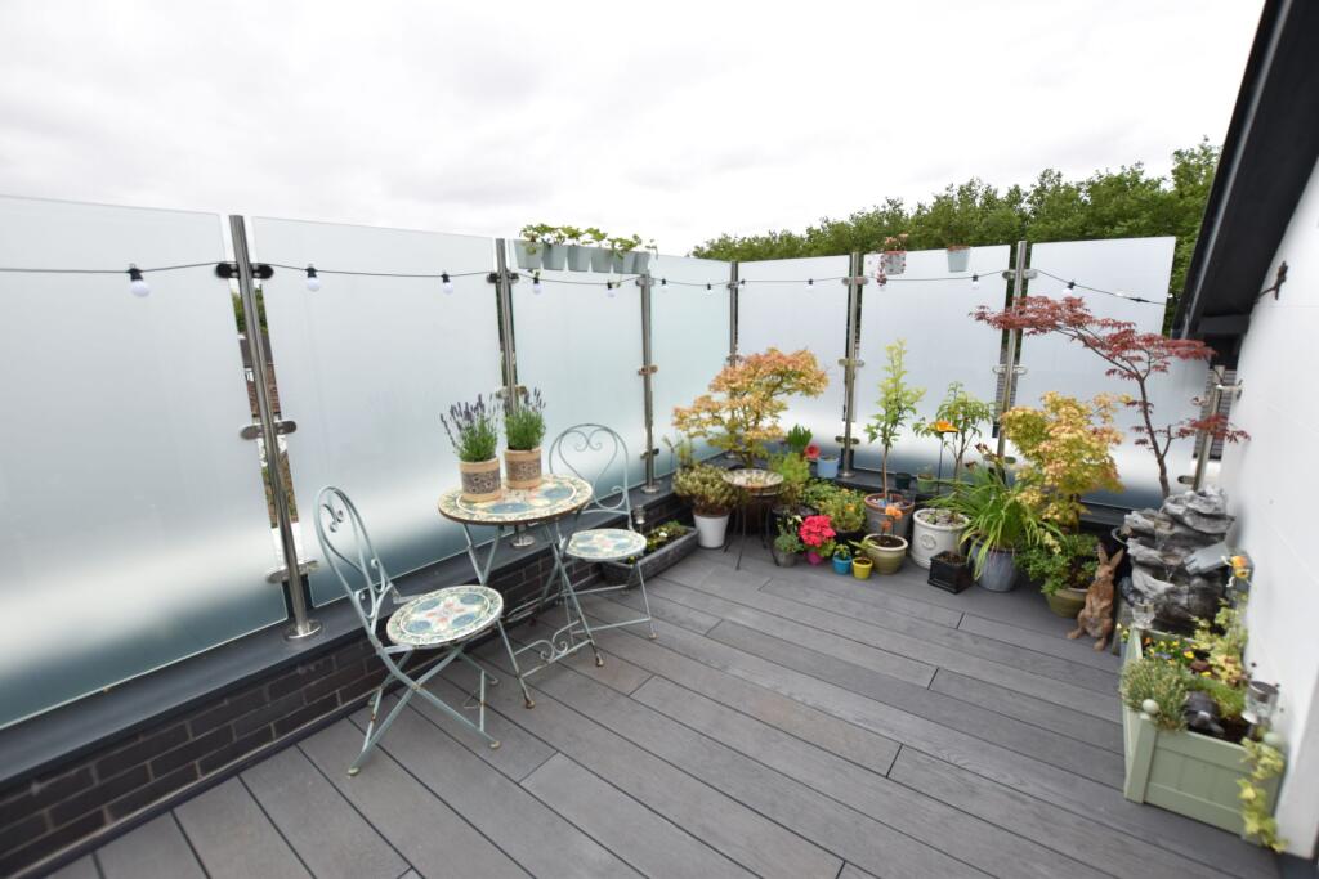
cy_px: 440
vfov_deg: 77.3
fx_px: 550
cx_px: 660
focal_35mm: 15
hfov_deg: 100.4
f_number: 6.3
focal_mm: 10
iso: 100
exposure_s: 1/125
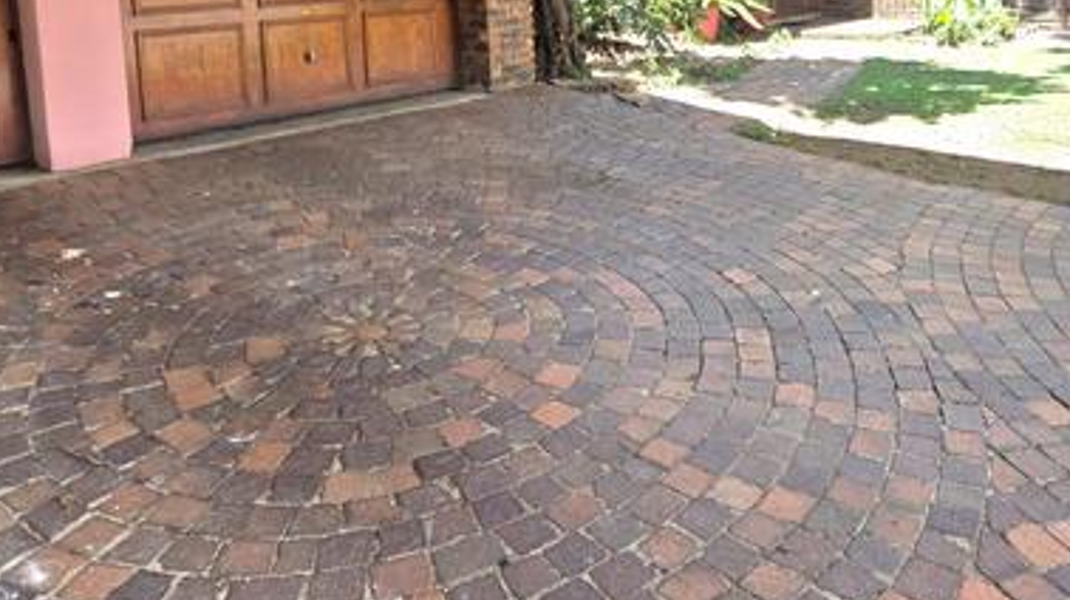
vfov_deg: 36.4
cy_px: 57
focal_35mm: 30
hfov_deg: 64.0
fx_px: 851
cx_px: 617
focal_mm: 2.2
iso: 40
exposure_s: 1/286
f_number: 1.9
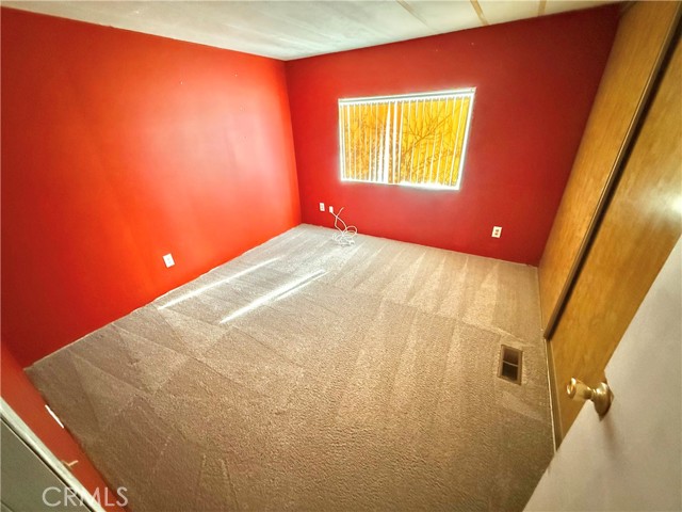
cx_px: 341
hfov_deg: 102.1
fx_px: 276
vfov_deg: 85.7
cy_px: 256
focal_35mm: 14
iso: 1250
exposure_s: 1/59
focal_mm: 2.22
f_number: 2.2
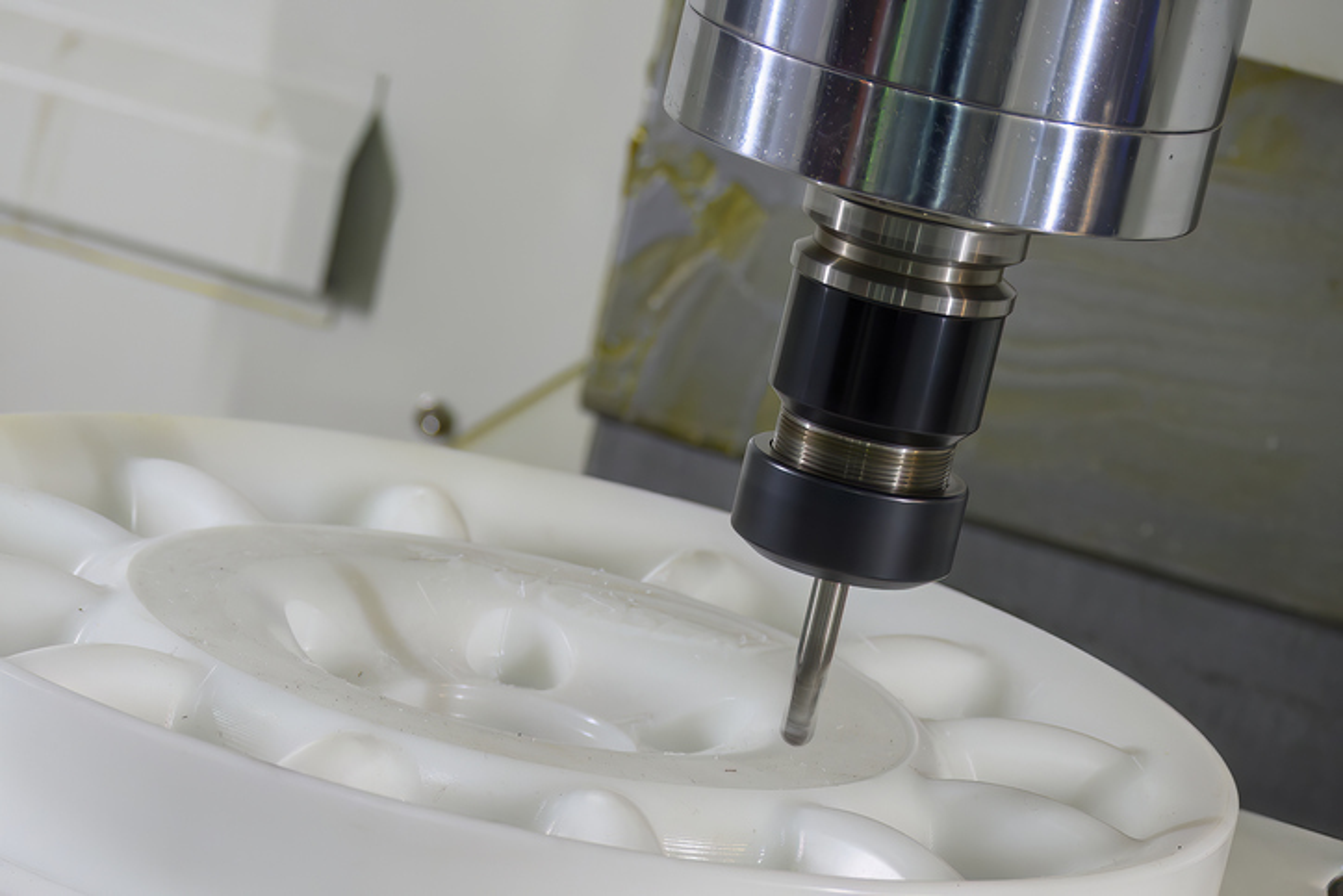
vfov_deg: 11.0
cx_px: 672
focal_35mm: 124
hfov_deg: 16.5
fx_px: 4645
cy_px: 448
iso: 1000
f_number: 5
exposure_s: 1/200
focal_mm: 83
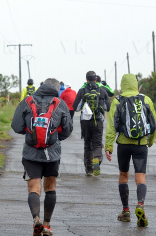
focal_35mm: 222
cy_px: 118
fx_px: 1452
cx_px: 75
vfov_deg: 9.3
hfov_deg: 6.2
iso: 250
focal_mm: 112
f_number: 8
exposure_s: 1/250
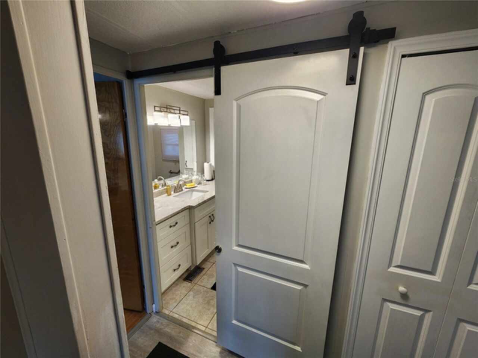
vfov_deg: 89.9
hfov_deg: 106.2
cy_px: 179
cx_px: 239
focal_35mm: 13
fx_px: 180
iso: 125
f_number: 2.2
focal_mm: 2.2
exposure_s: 1/60
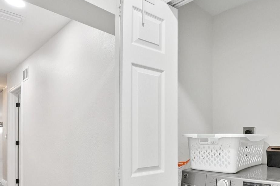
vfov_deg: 47.4
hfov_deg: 67.3
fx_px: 202
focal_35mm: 26
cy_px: 142
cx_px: 189
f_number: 8
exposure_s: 1/30
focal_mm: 10
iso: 1000
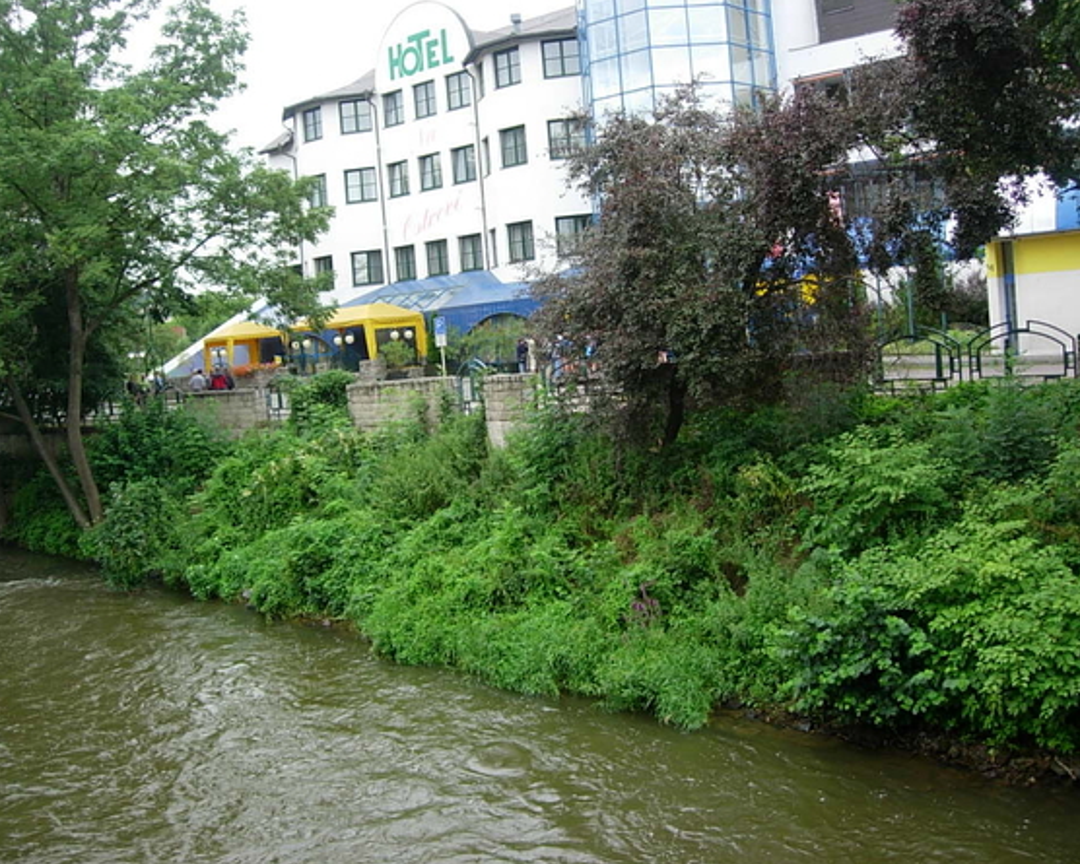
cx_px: 536
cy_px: 433
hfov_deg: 45.8
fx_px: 1279
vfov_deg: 37.3
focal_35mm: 40
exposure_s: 1/203
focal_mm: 7.8
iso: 64
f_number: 2.8
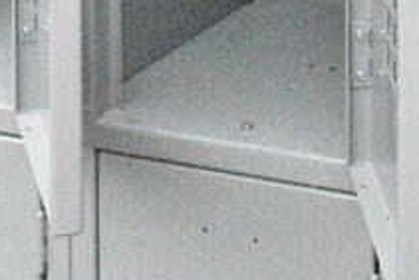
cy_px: -366
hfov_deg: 17.4
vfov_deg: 10.3
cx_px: 312
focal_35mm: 117
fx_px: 1363
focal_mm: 18
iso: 25600
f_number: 13
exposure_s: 1/640
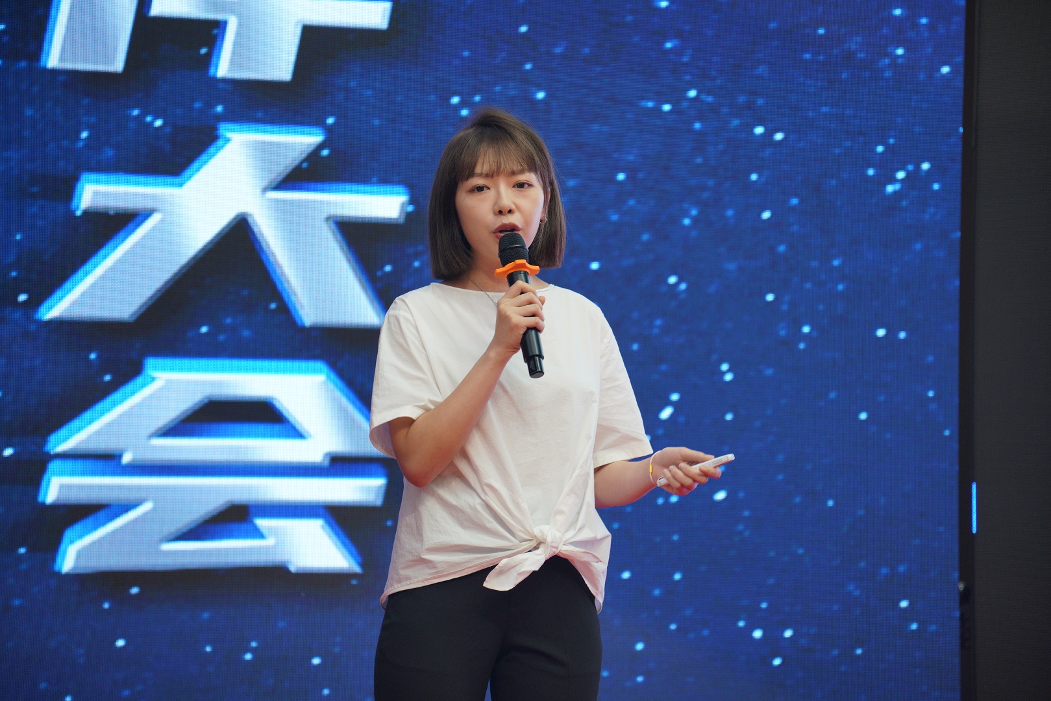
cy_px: 350
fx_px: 5840
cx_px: 526
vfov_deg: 6.9
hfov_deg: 10.3
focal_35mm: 200
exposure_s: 1/125
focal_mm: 200
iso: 800
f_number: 4
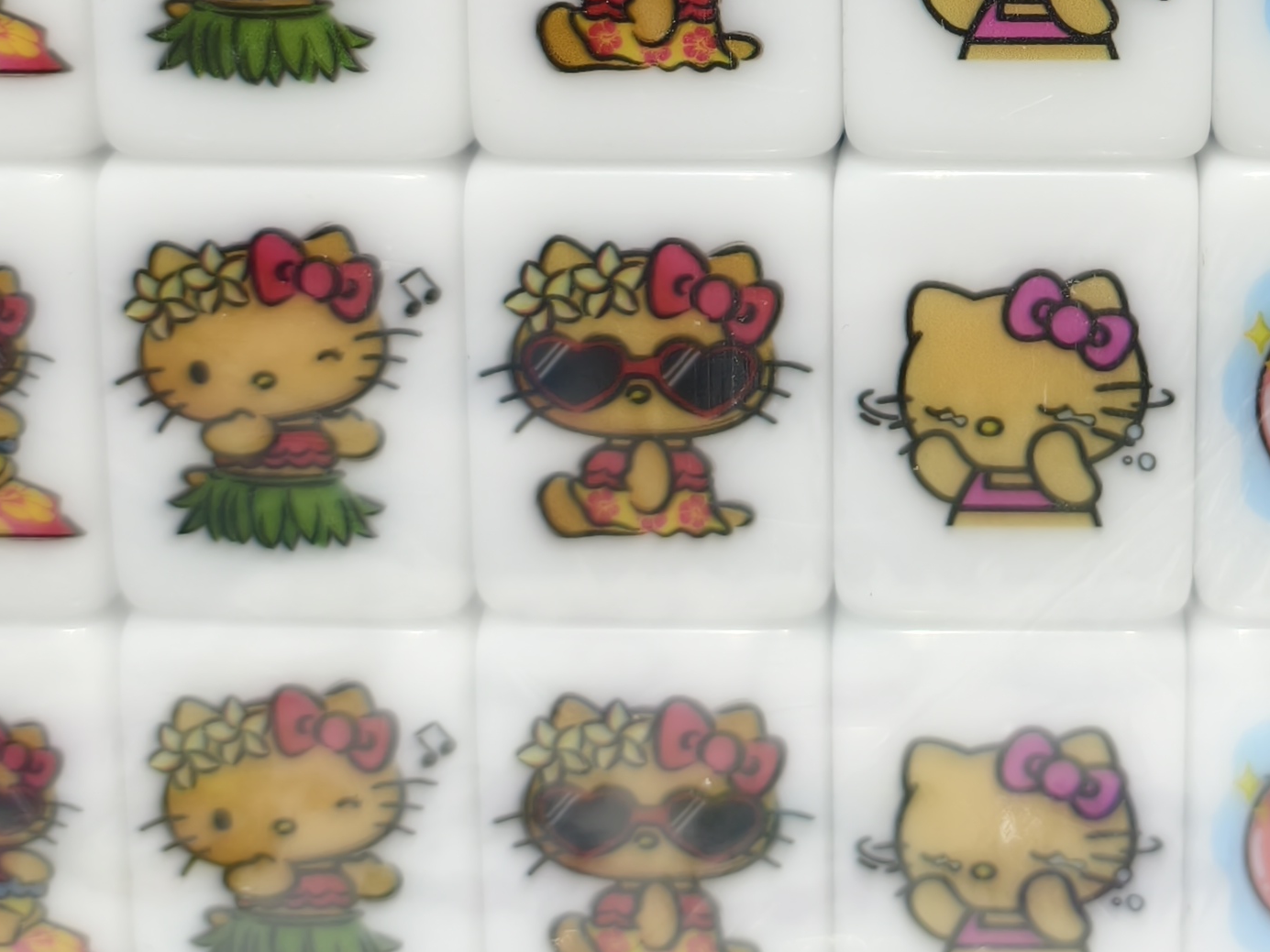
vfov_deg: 20.3
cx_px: 1068
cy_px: -183
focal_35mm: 68
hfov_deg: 27.8
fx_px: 2495
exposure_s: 1/288
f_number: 1.57
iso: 72
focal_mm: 6.54
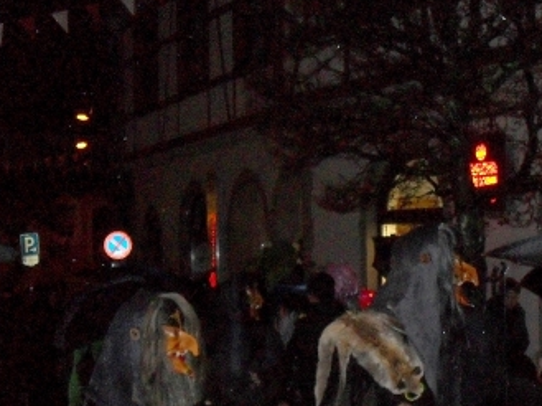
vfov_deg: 19.4
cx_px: 443
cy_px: 383
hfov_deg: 25.8
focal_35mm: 74
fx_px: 1157
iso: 200
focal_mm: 6.3
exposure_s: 1/45
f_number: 2.8
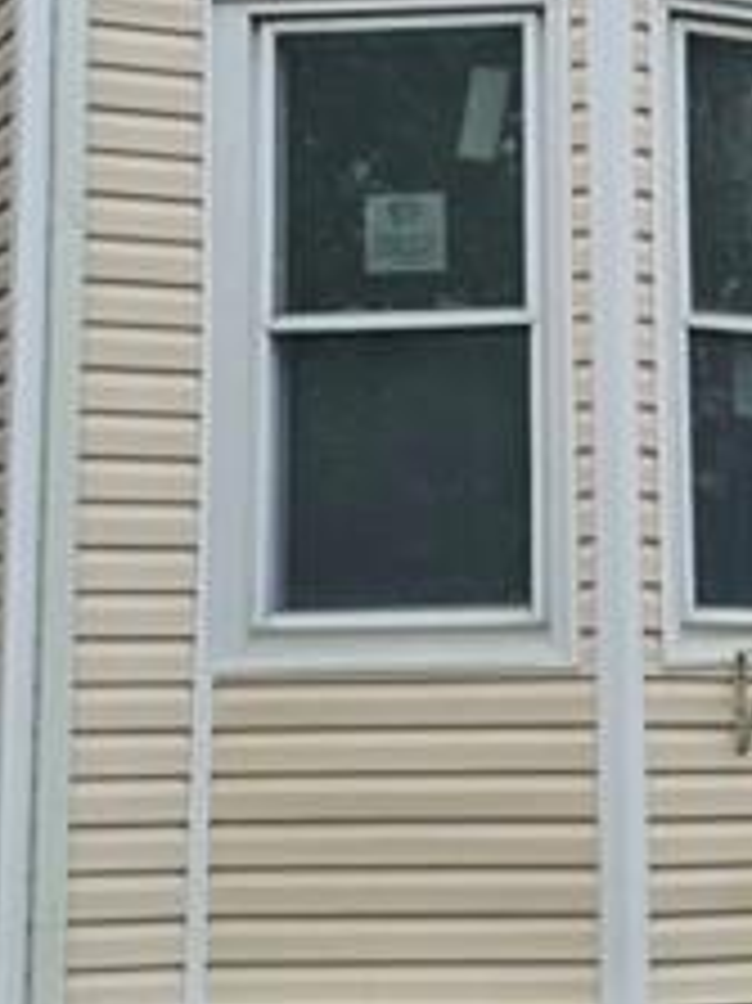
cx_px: 579
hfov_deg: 15.8
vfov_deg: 20.9
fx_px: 2696
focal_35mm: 93
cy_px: 225
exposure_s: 1/180
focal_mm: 6.3
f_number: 1.7
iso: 12
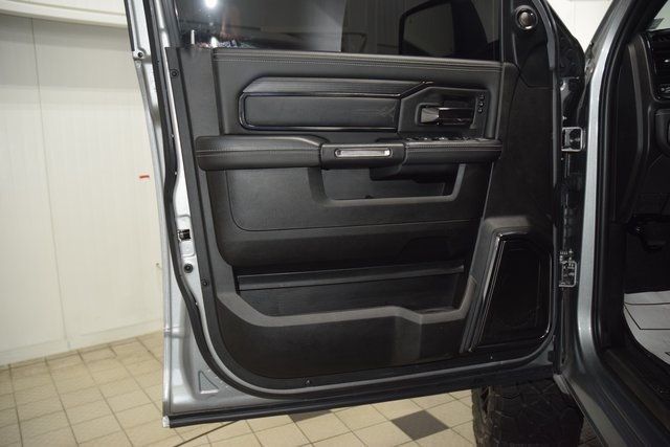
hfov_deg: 67.4
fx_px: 503
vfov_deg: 48.0
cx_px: 335
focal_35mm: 27
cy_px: 224
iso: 800
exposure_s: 1/60
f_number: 3.5
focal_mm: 18
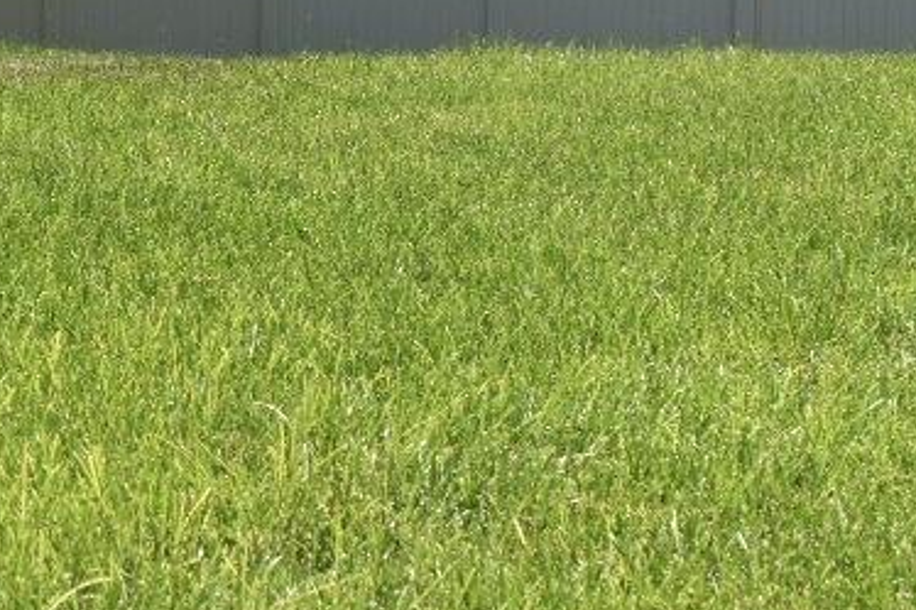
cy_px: 157
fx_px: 2976
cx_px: -250
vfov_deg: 11.7
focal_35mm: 117
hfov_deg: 16.6
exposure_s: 1/250
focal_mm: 18
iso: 100
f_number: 8
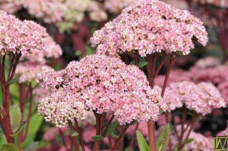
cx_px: 114
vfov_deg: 4.6
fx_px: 1898
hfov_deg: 6.9
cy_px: 76
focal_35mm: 300
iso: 400
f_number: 10
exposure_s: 1/400
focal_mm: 200
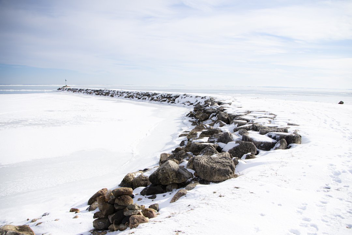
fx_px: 293
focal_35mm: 30
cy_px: 118
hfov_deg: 61.9
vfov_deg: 43.6
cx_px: 176
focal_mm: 20
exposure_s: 1/5000
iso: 200
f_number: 4
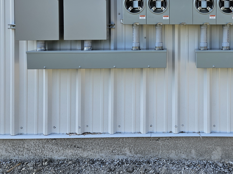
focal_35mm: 41
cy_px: 26
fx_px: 276
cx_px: 178
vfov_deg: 33.7
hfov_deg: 44.1
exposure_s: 1/1008
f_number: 1.8
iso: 25
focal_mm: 5.4
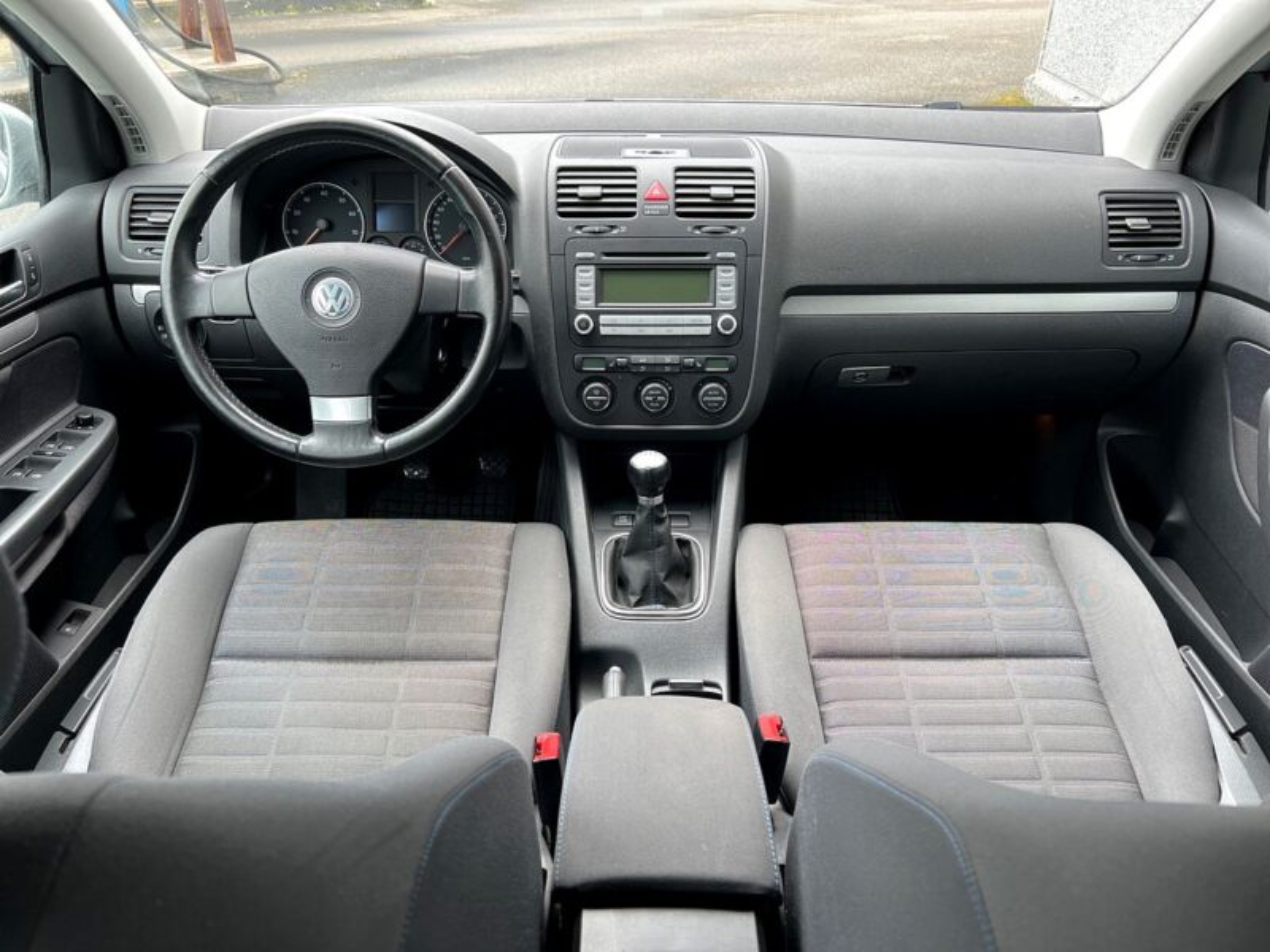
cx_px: 635
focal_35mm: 26
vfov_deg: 53.1
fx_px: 954
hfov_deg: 67.3
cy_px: 476
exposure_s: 1/121
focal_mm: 5.7
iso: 64
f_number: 1.5
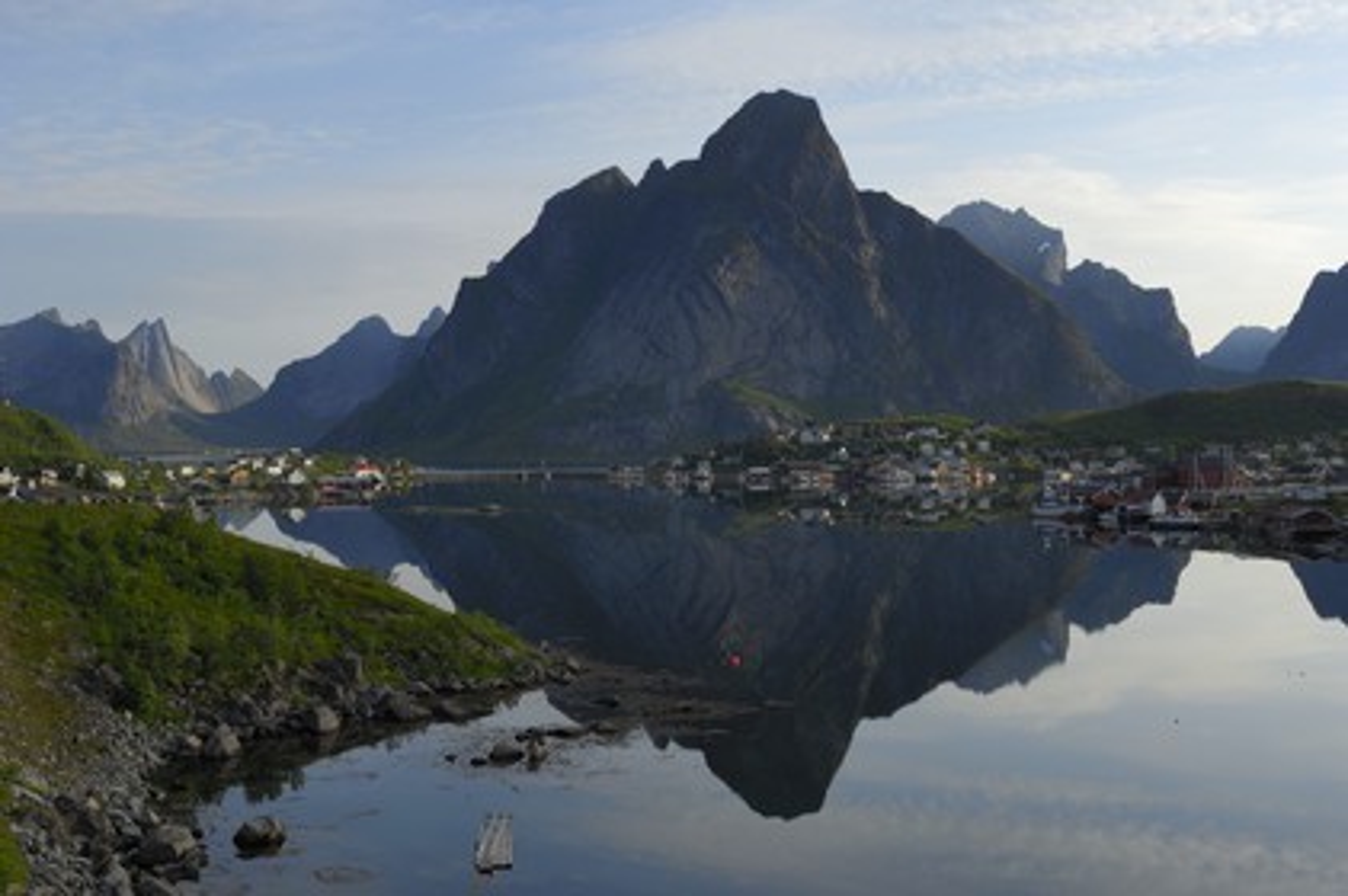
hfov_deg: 42.4
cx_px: 674
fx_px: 1740
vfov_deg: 28.9
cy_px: 448
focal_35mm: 46
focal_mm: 31
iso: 100
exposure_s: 1/160
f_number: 9
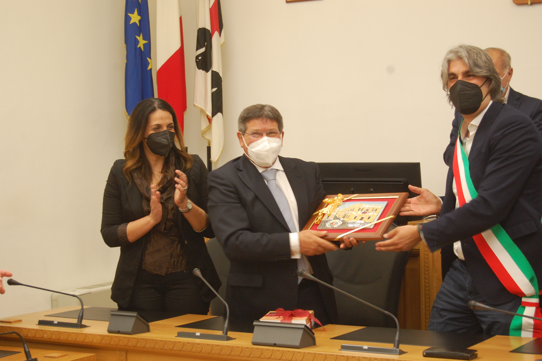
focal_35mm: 75
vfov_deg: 18.1
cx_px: 271
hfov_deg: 27.0
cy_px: 180
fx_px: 1128
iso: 800
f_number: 5.6
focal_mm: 50
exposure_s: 1/25
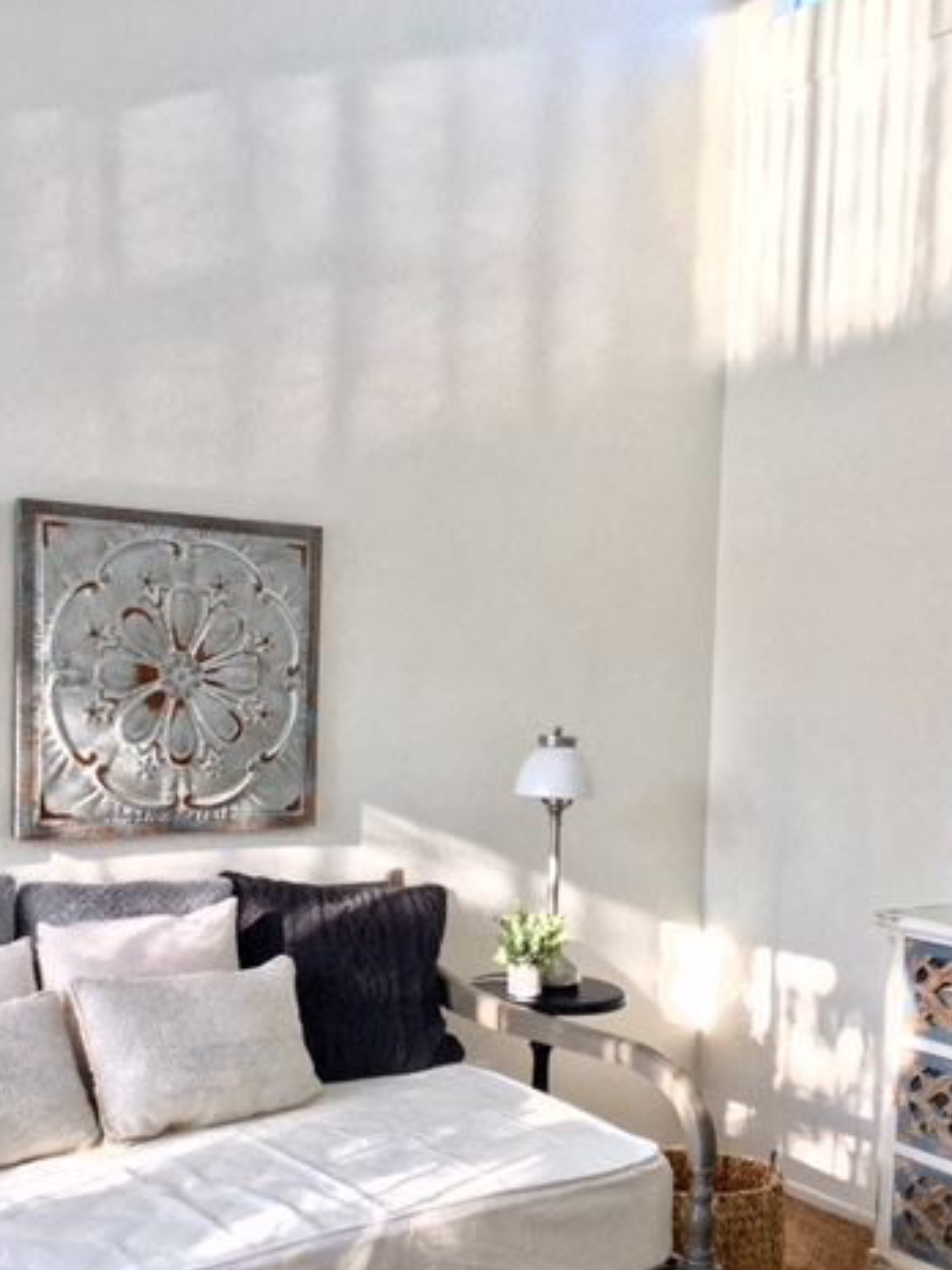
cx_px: 498
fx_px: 1467
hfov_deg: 36.0
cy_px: 783
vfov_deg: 46.4
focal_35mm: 40
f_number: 2.2
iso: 32
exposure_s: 1/60
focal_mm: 4.15
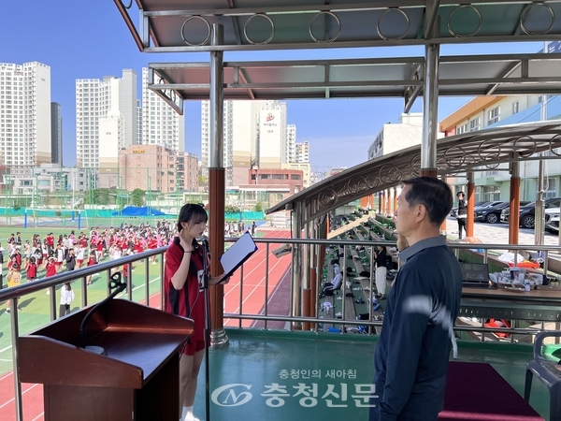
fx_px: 421
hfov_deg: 67.3
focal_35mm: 26
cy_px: 210
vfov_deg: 53.1
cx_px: 280
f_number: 1.5
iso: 50
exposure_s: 1/3571
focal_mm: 5.7
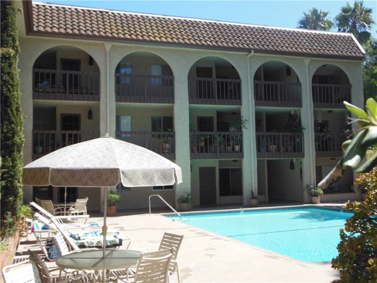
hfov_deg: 49.0
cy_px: 142
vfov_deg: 37.7
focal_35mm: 38
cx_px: 188
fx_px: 414
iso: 125
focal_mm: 6.8
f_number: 3.6
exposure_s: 1/640
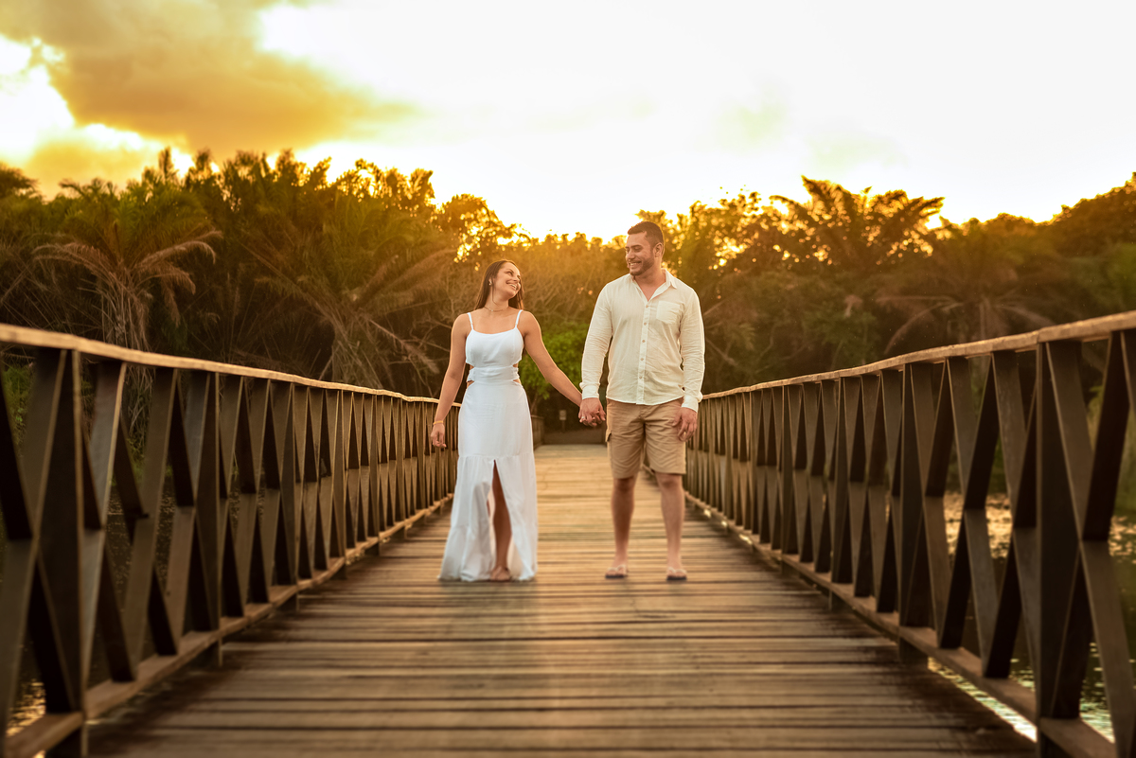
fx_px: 2683
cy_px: 379
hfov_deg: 23.9
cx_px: 568
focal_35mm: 85
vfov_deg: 16.1
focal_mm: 85
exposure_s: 1/640
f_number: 5
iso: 640
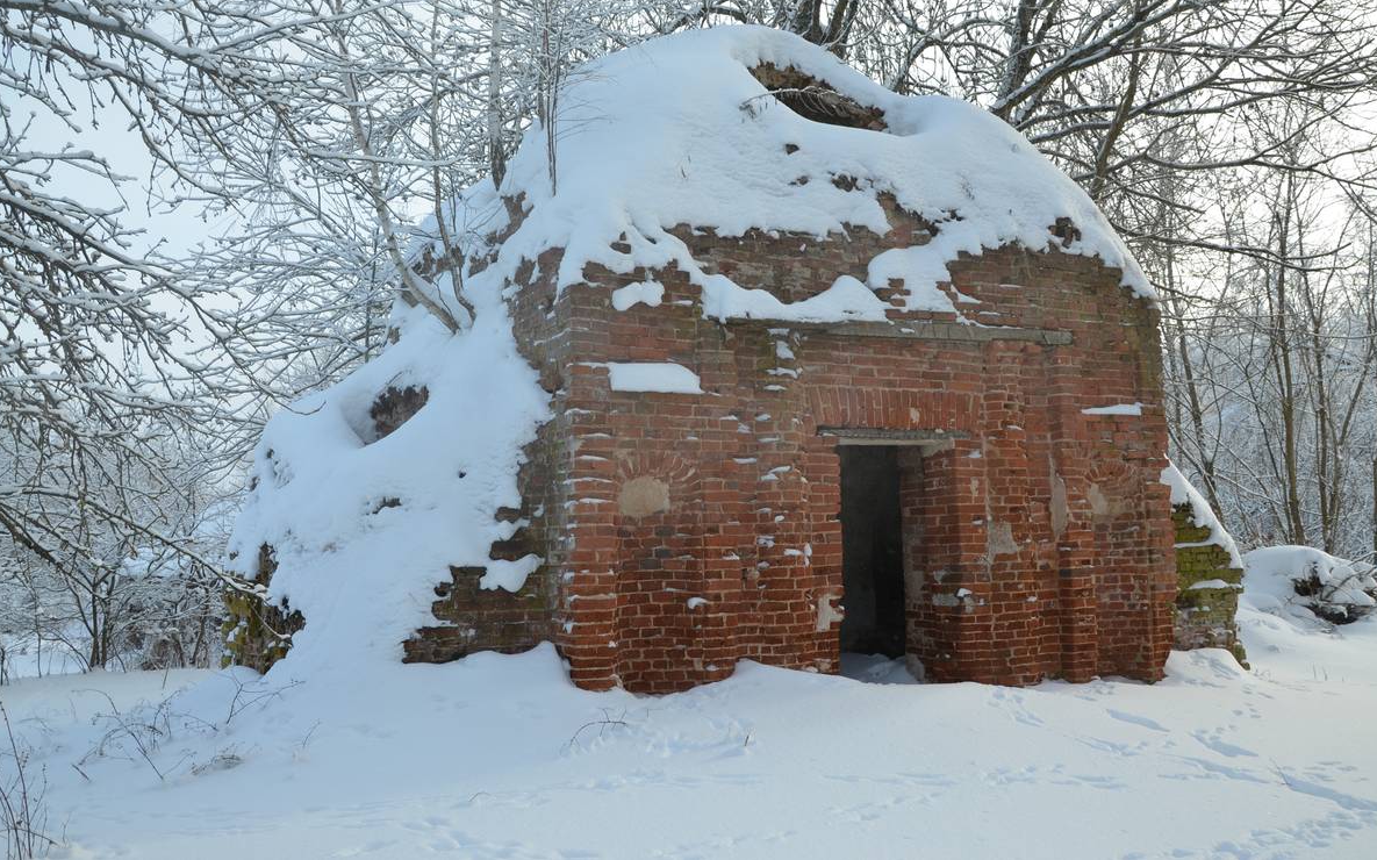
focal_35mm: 34
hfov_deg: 56.7
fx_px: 1276
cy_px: 399
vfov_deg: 37.2
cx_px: 691
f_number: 8
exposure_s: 1/250
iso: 180
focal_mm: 22
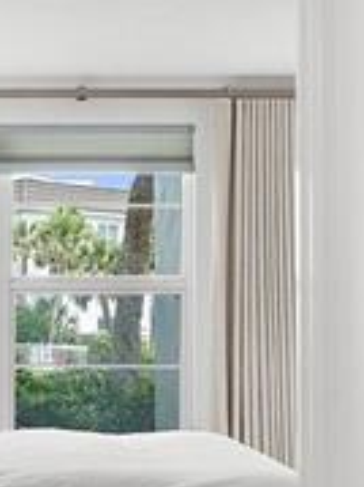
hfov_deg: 14.7
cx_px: 11
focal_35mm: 99
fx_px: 1390
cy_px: 337
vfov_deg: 19.8
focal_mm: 18
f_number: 7.1
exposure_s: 1/10
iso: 400
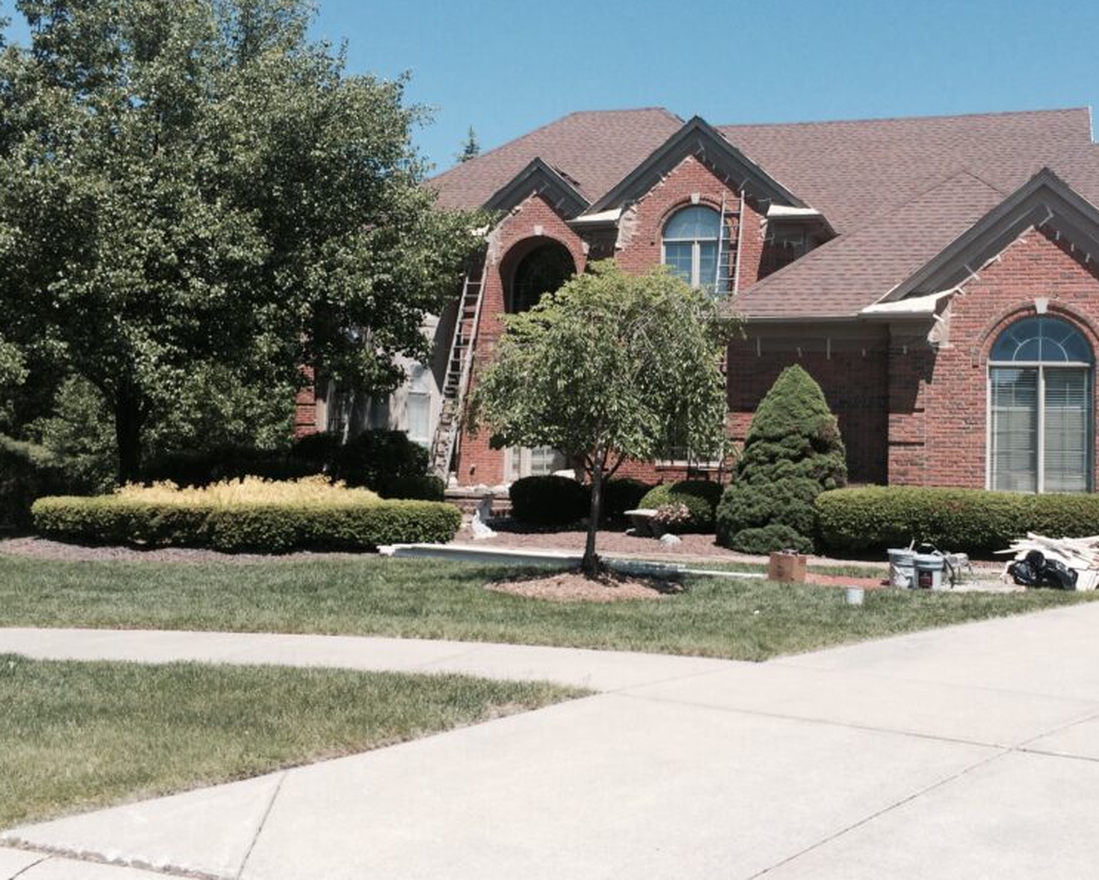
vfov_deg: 38.2
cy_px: 395
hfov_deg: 46.5
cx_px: 680
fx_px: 1269
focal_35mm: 39
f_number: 2.2
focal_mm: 4.15
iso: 32
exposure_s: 1/1866
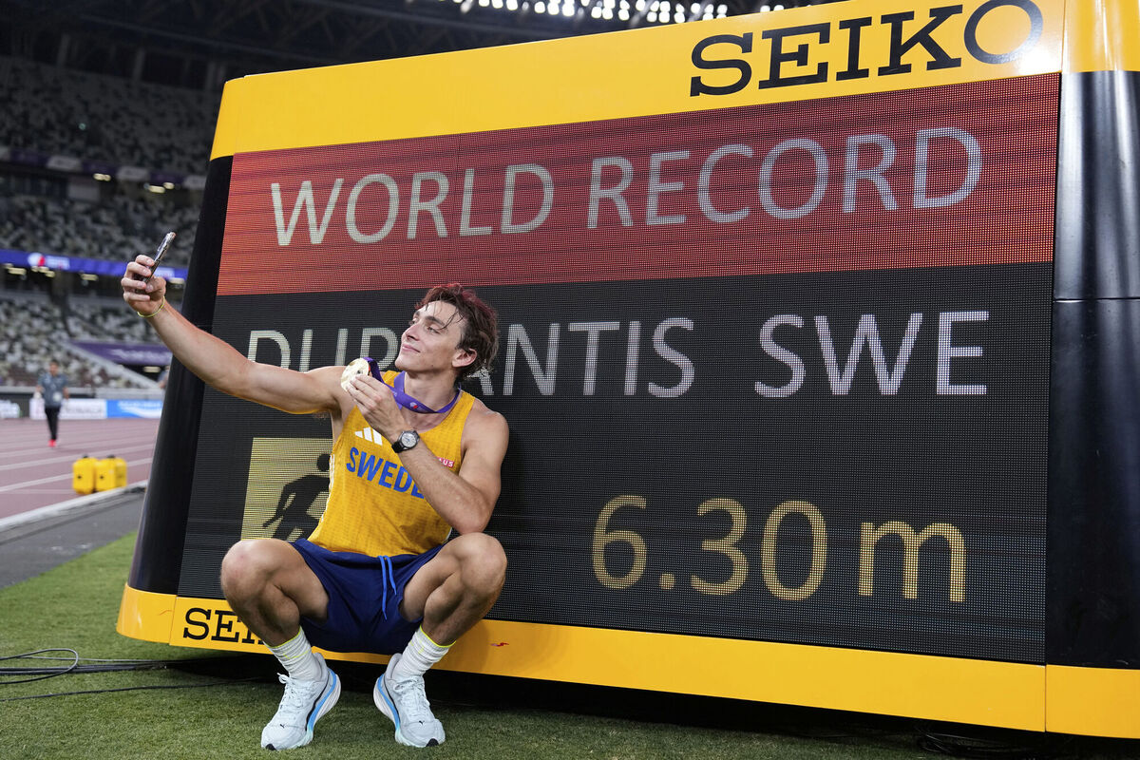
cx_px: 570
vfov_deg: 28.6
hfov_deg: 41.9
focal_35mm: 47
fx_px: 1488
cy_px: 380
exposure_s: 1/2000
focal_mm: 47
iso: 1600
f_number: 2.8
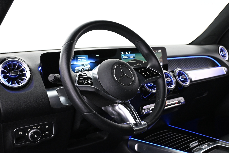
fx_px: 253
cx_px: 114
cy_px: 76
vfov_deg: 33.6
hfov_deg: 48.7
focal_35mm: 40
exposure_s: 1/20
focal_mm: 26.5
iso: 1600
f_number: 4.5
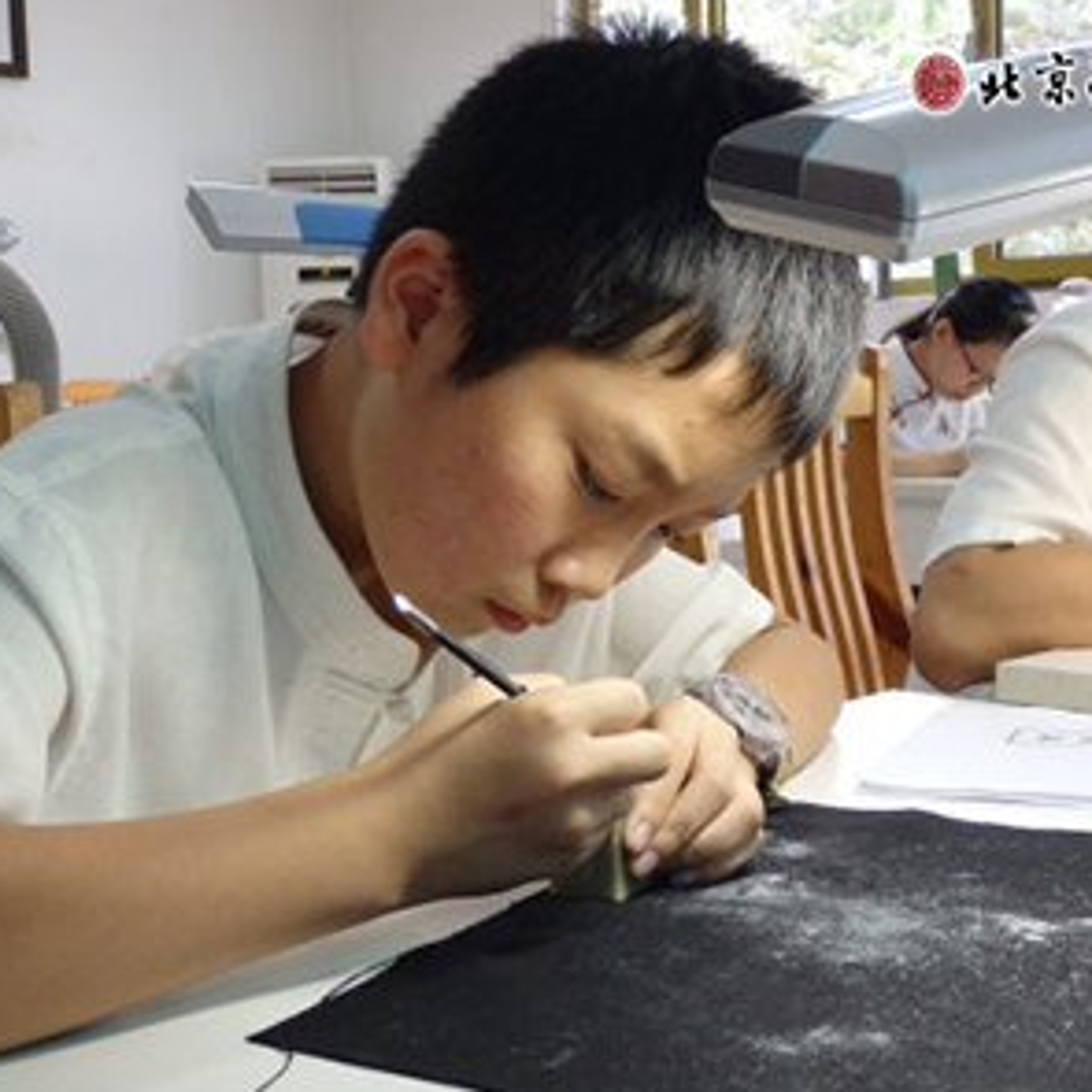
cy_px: 548
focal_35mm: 48
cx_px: 600
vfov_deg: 35.4
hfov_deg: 35.3
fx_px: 1713
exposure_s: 1/80
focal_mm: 7.3
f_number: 3.7
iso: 800
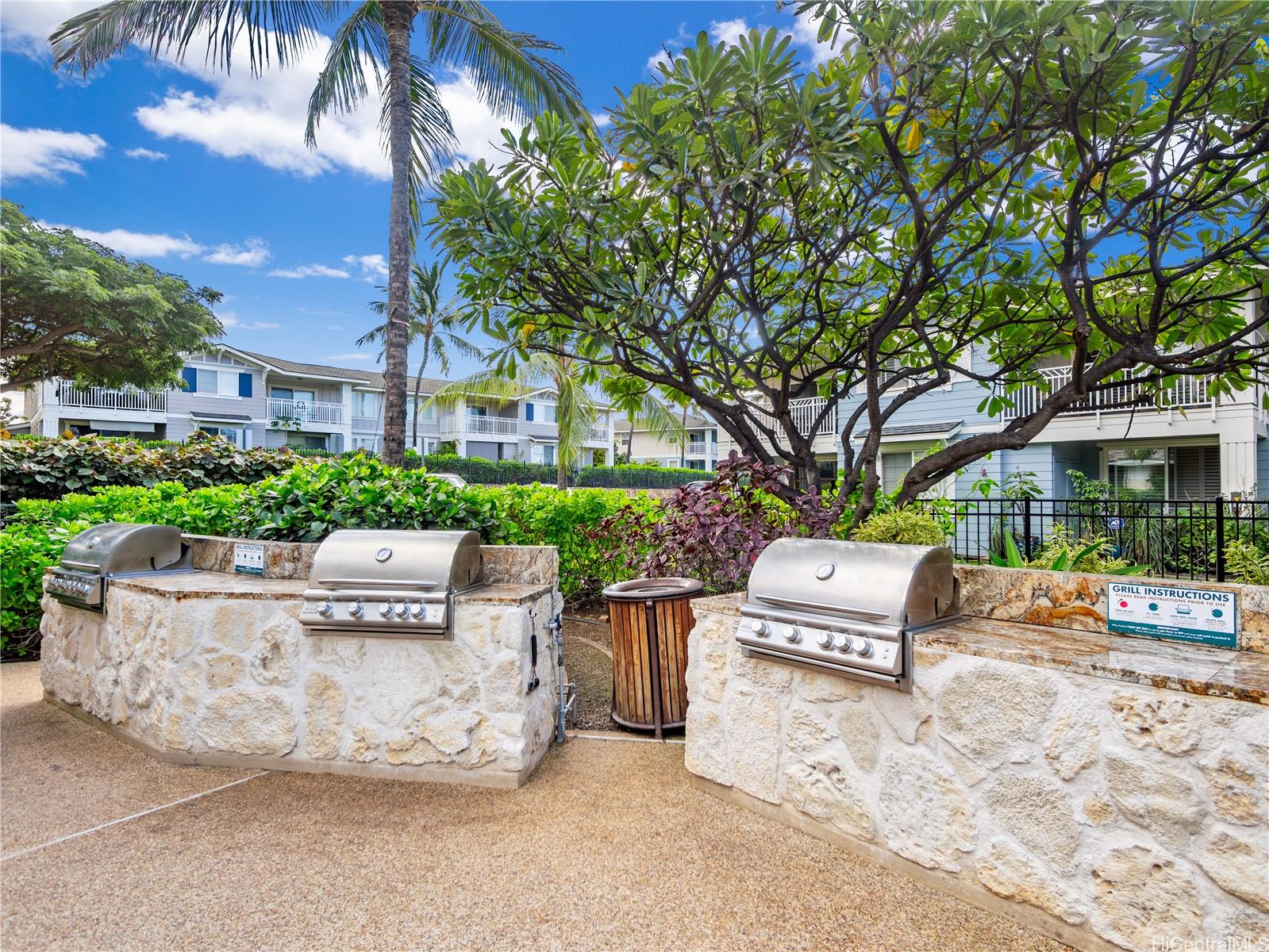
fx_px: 660
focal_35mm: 18
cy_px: 476
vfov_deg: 71.6
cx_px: 634
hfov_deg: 87.7
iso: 160
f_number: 4
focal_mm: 9
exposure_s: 1/4000
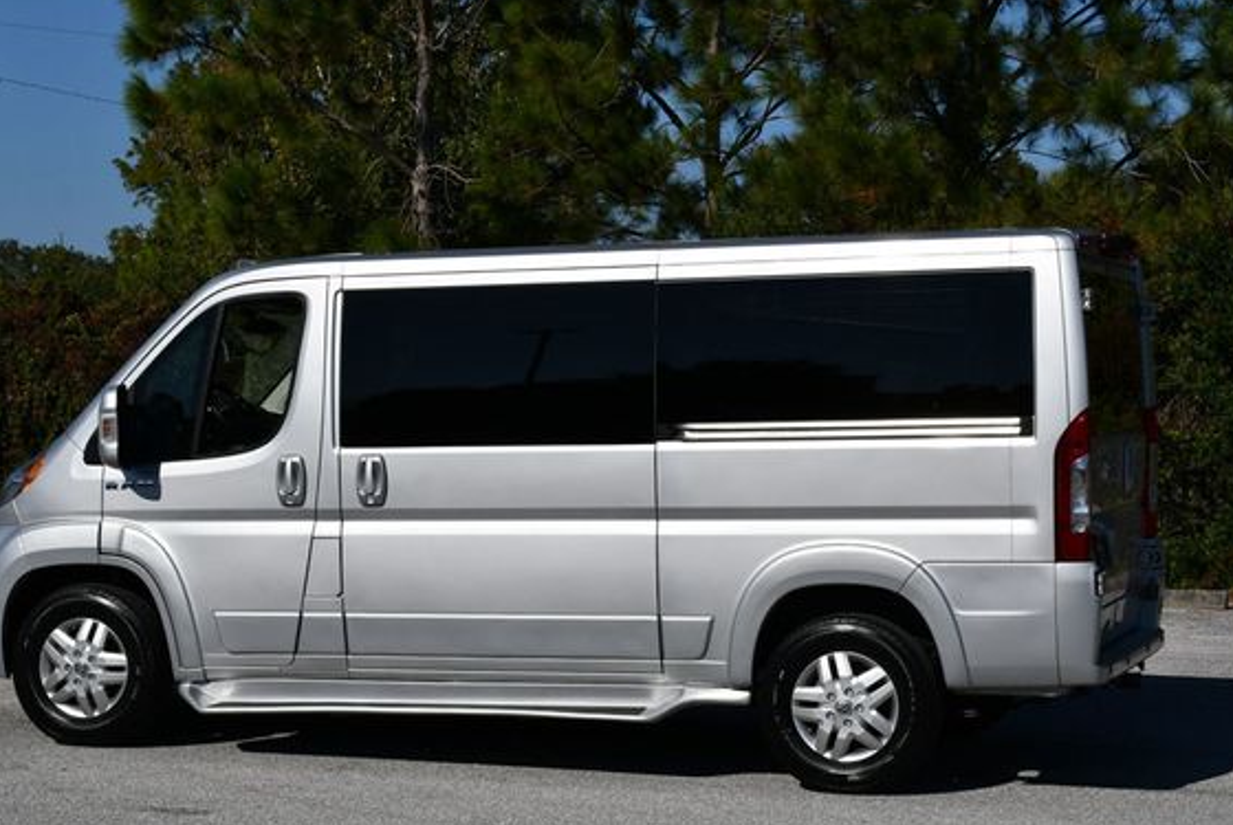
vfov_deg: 17.1
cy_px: 444
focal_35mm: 80
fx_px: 2744
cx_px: 559
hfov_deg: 25.3
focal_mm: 35
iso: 100
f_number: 11
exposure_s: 1/500
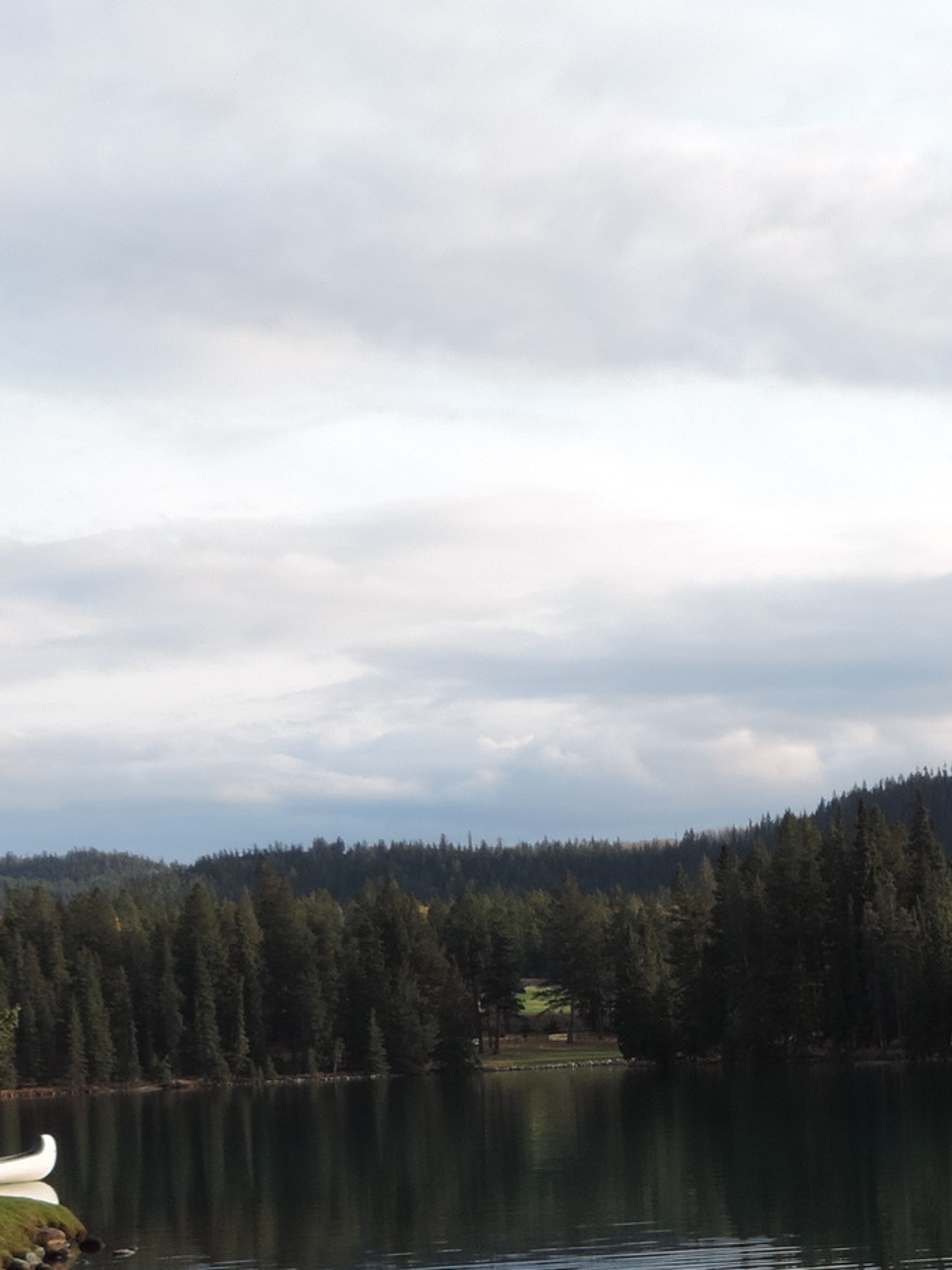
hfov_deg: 15.5
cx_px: 855
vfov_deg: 20.4
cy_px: 1145
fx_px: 3448
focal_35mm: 94
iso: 80
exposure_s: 1/320
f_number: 3.3
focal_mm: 6.2
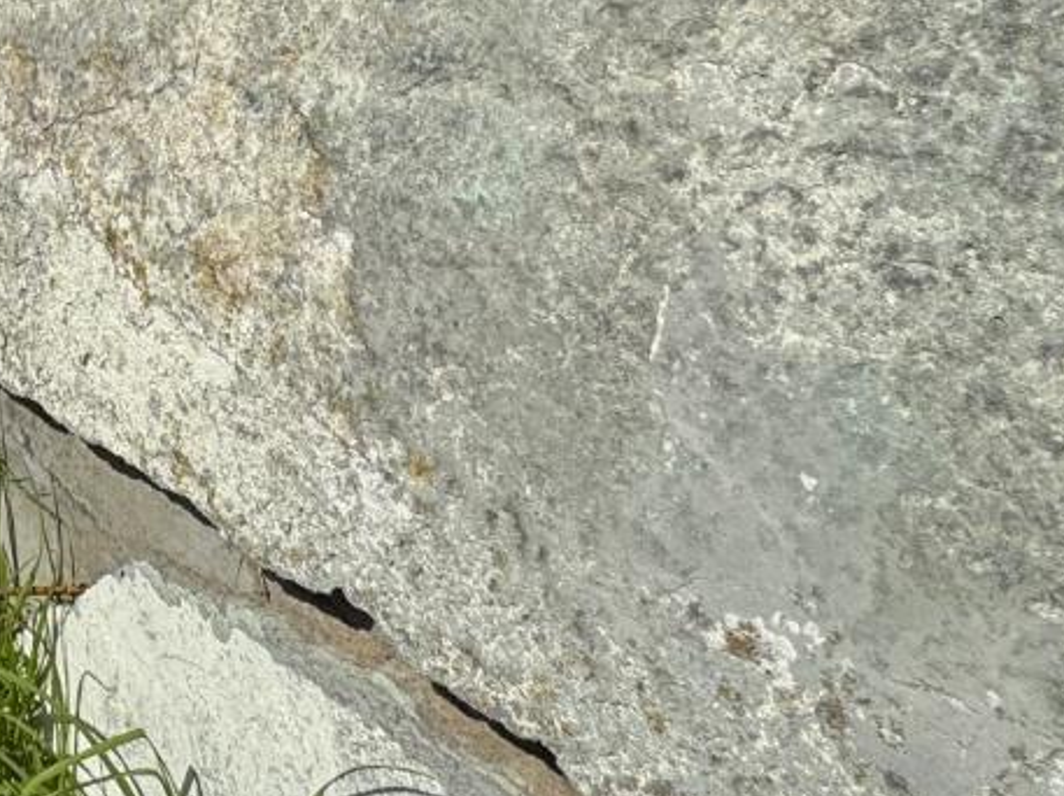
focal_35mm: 46
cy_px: -152
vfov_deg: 27.7
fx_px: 1413
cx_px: -414
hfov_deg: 30.0
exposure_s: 1/4132
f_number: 2.2
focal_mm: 2.22
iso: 40
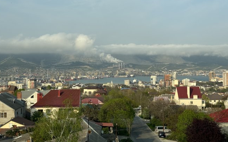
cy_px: 60
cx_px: 112
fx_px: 323
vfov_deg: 24.8
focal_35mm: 52
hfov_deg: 38.9
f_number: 1.78
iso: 64
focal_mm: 6.76
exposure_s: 1/2252
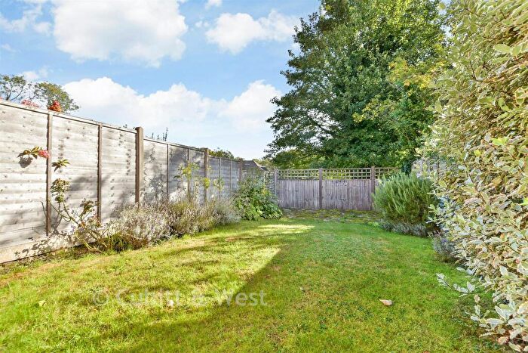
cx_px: 264
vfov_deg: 77.4
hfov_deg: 100.4
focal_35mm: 15
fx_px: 220
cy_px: 176
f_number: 8
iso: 160
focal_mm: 10
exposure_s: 1/125
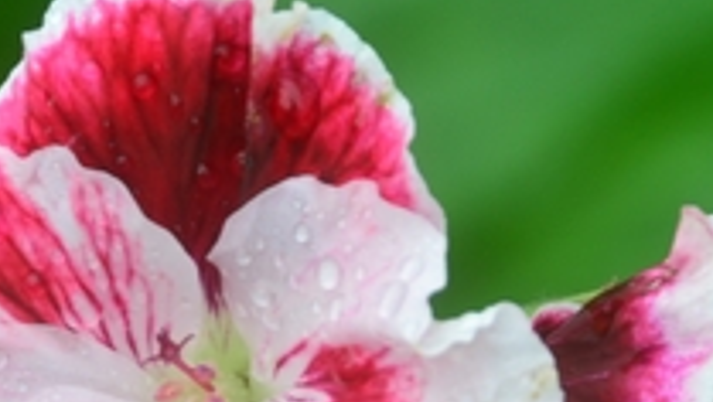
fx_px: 17012
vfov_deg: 1.4
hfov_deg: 2.4
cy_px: 612
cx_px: 130
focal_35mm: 899
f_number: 10
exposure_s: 1/60
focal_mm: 200
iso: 200
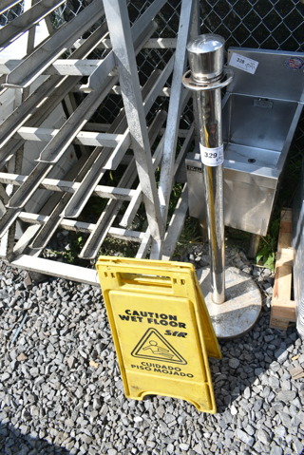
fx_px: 341
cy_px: 228
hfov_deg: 48.0
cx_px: 152
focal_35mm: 27
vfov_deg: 67.4
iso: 100
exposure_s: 1/200
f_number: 7.1
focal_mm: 18
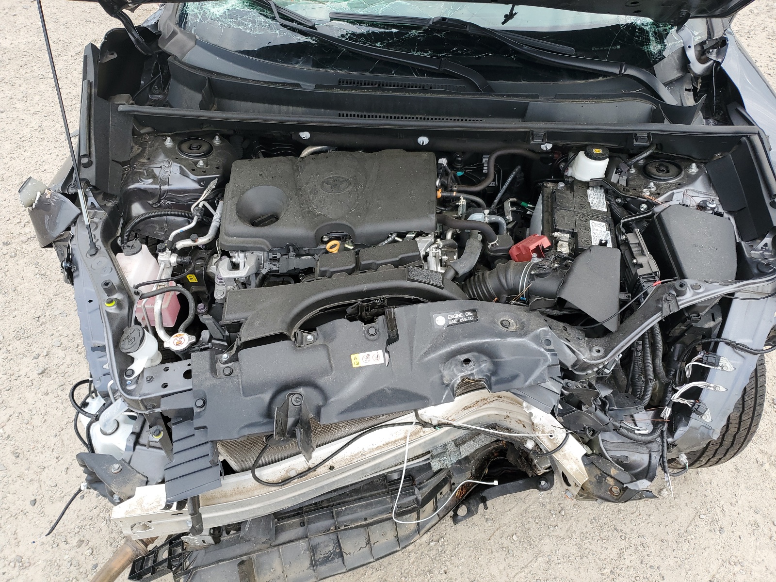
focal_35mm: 26
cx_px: 388
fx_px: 583
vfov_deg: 53.1
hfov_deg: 67.3
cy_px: 291
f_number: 1.5
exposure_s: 1/476
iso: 50
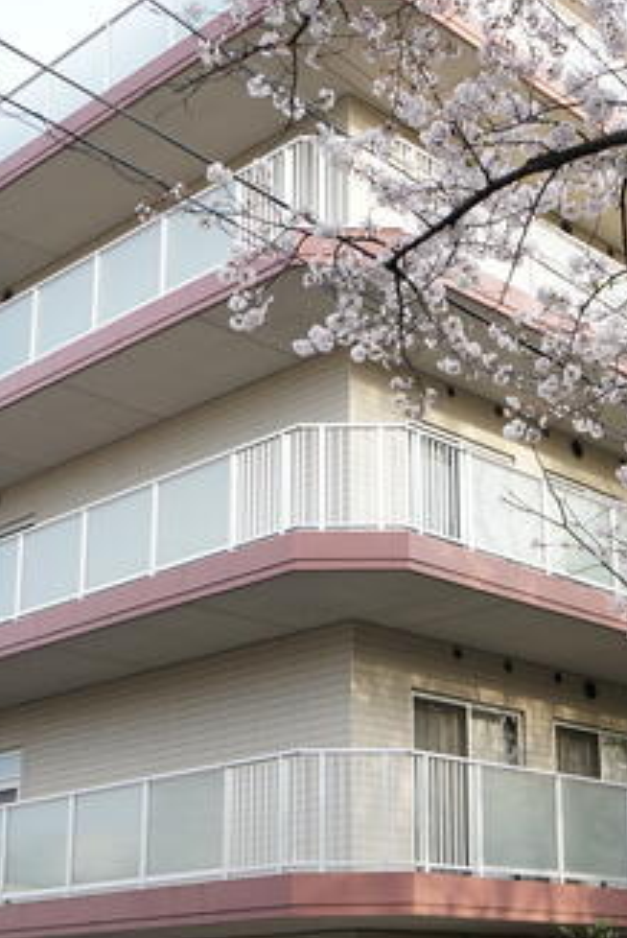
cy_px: 558
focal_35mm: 57
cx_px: 400
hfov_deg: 23.8
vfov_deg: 34.9
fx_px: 1486
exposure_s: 1/200
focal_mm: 31
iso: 400
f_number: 7.1
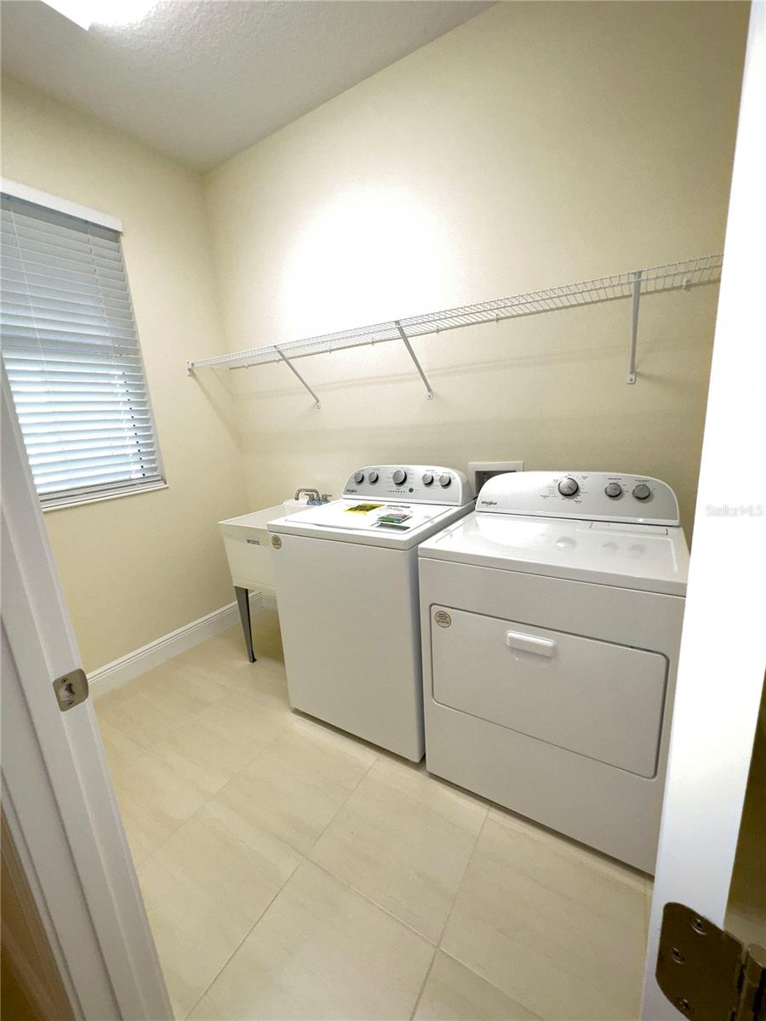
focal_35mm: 14
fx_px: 413
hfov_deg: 85.7
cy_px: 510
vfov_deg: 102.1
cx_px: 383
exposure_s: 1/120
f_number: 2.2
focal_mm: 2.22
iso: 200
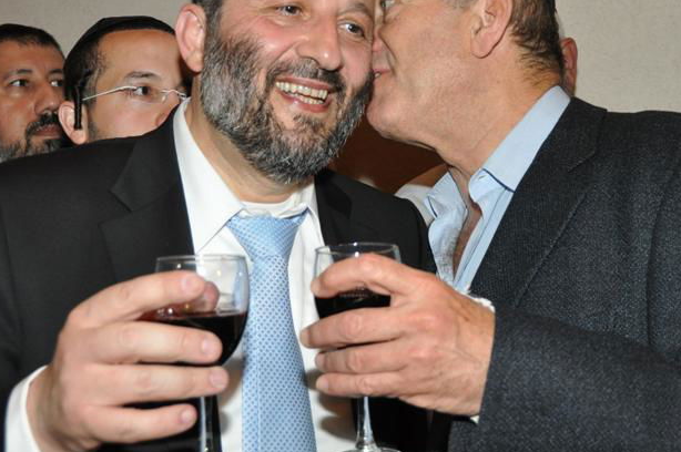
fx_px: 1134
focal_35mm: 60
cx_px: 435
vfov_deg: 22.4
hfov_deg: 33.2
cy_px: 126
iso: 800
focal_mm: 24
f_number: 4
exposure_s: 1/60
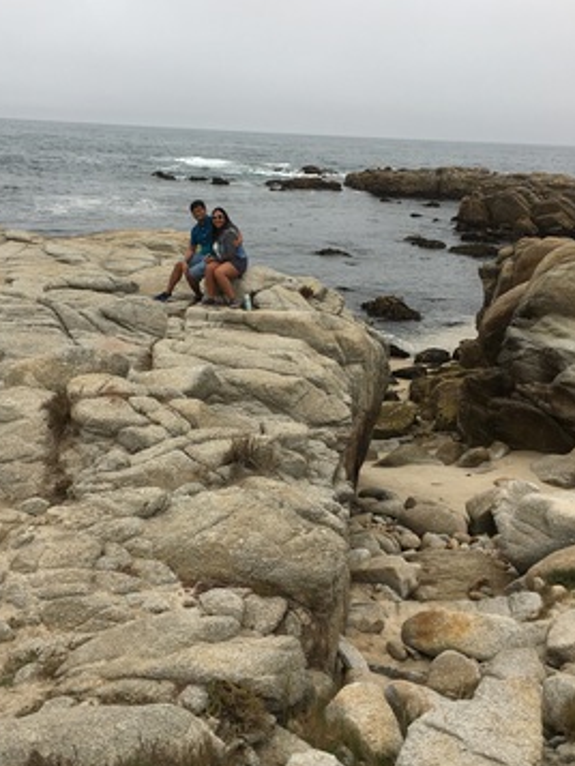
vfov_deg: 47.8
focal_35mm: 39
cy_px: 378
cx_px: 251
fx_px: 863
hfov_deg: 36.8
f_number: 2.2
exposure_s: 1/2331
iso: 25
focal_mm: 4.15
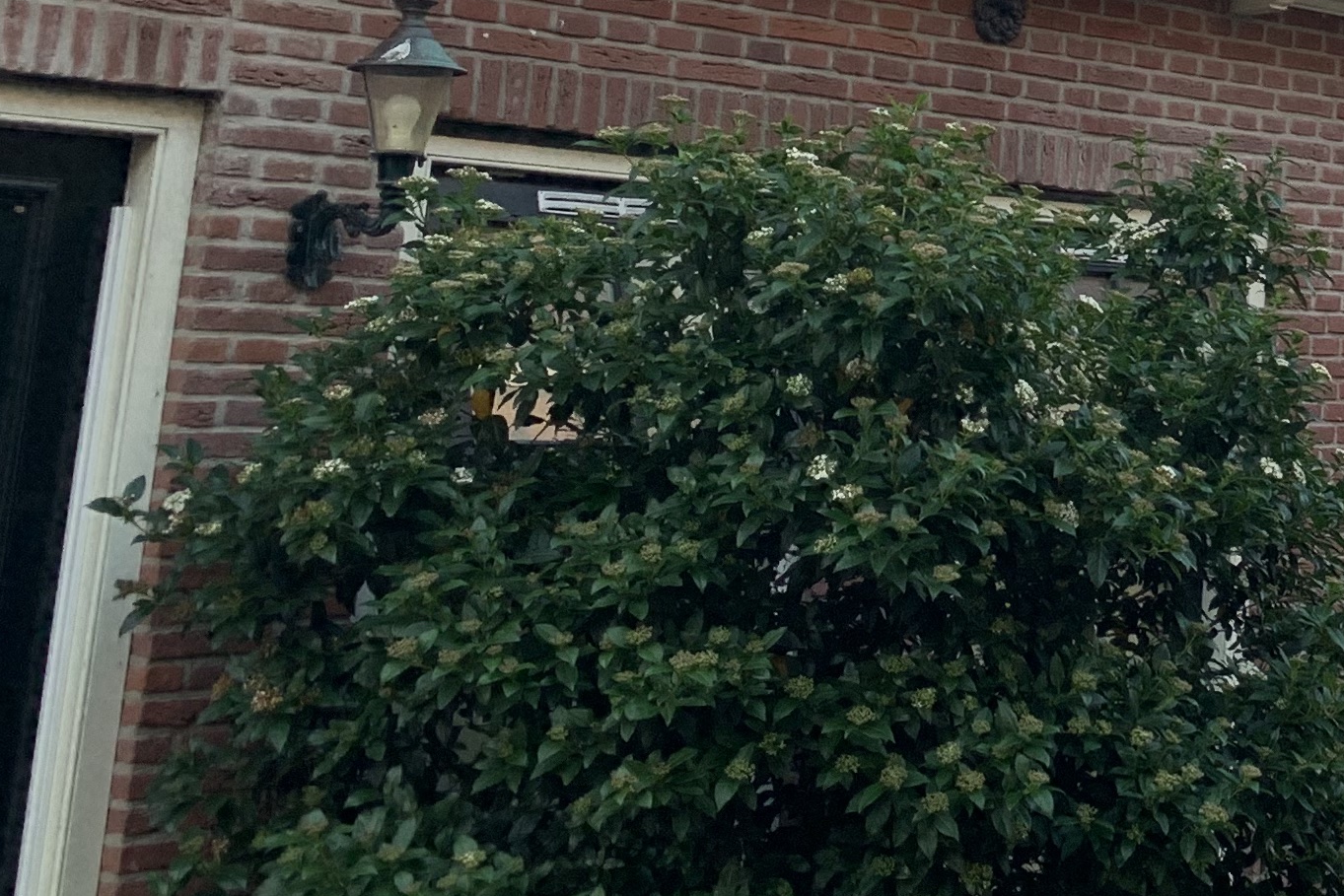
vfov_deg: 16.1
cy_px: -308
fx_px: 2987
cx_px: 1917
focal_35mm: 80
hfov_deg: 21.8
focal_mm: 4.25
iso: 25
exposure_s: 1/121
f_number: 1.8
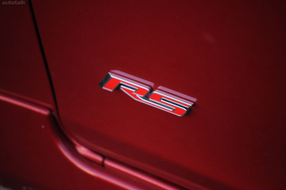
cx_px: 143
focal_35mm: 248
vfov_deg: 5.5
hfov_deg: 8.3
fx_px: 1964
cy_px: 95
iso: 2000
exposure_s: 1/125
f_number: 5.3
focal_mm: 165
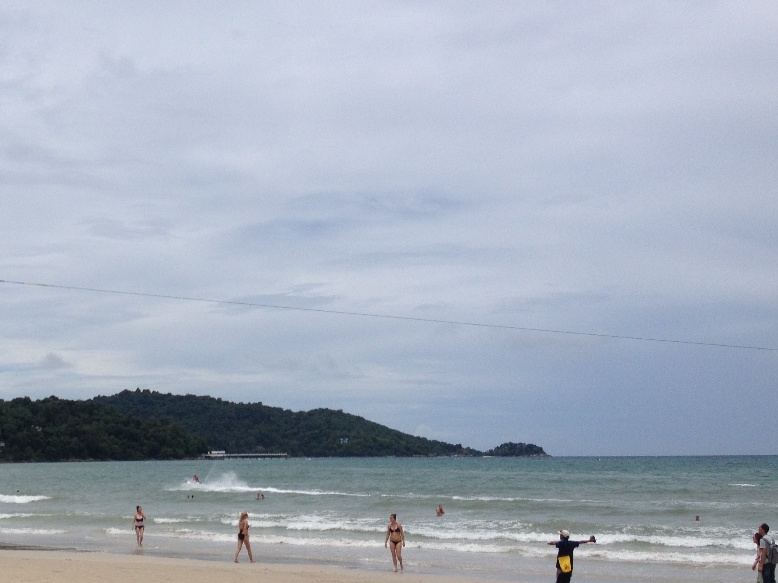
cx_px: 189
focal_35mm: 57
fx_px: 1281
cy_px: 256
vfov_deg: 25.6
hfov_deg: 33.1
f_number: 2.4
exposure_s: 1/5025
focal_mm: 4.28
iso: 50
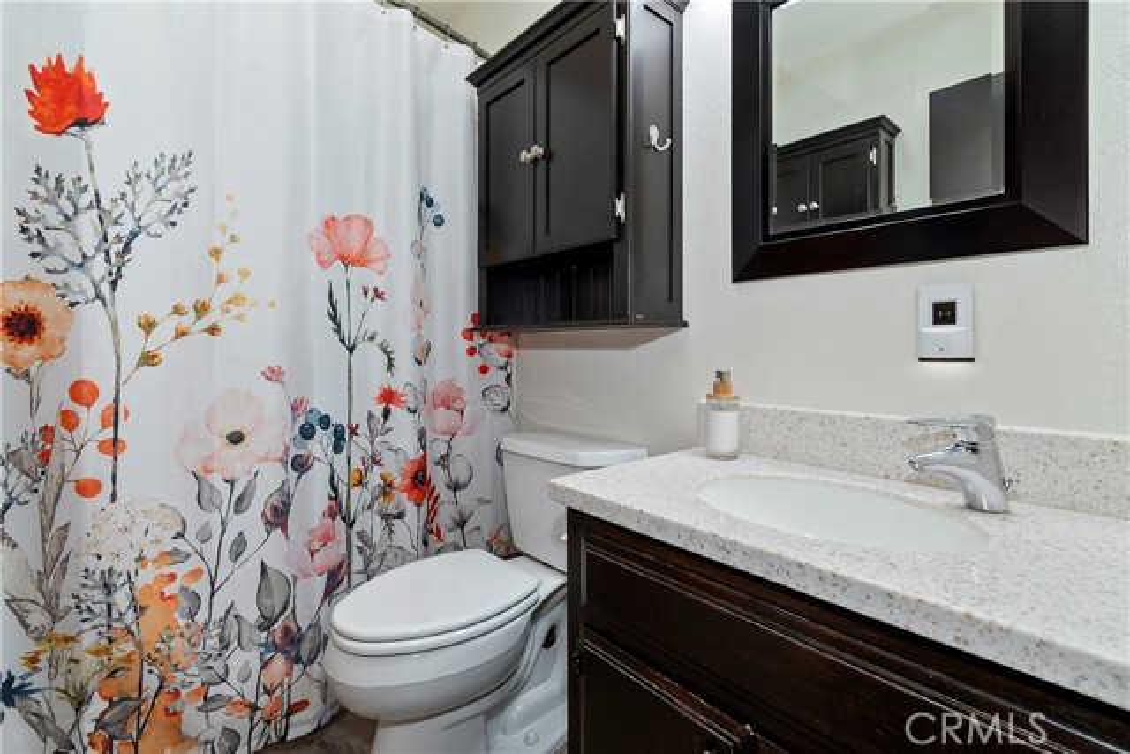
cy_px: 377
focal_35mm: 15
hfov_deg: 100.4
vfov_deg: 77.4
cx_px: 565
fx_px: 471
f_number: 8
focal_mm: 10
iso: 400
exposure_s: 1/30
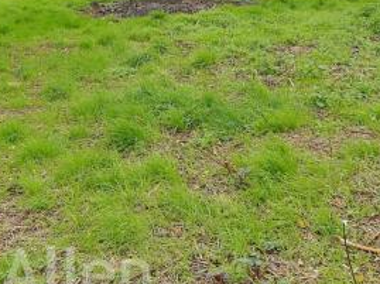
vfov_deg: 24.0
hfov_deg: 34.9
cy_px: -59
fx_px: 603
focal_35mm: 55
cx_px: 160
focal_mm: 10
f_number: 8
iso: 125
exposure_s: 1/100
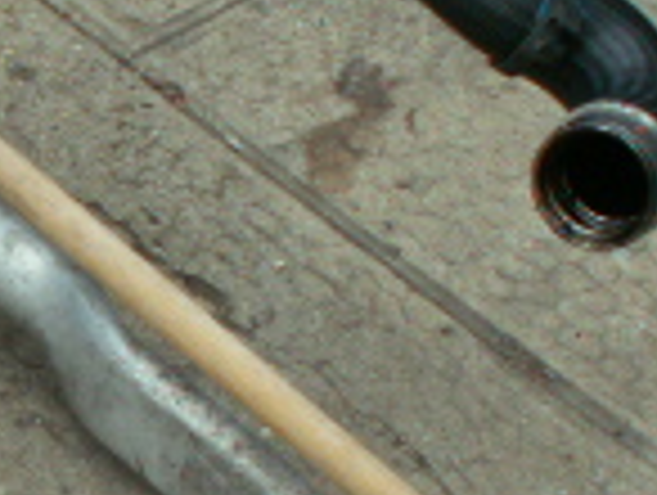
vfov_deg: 9.7
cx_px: -315
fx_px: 2909
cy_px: 315
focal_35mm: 153
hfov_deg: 12.3
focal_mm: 5.86
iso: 50
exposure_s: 1/40
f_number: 4.5
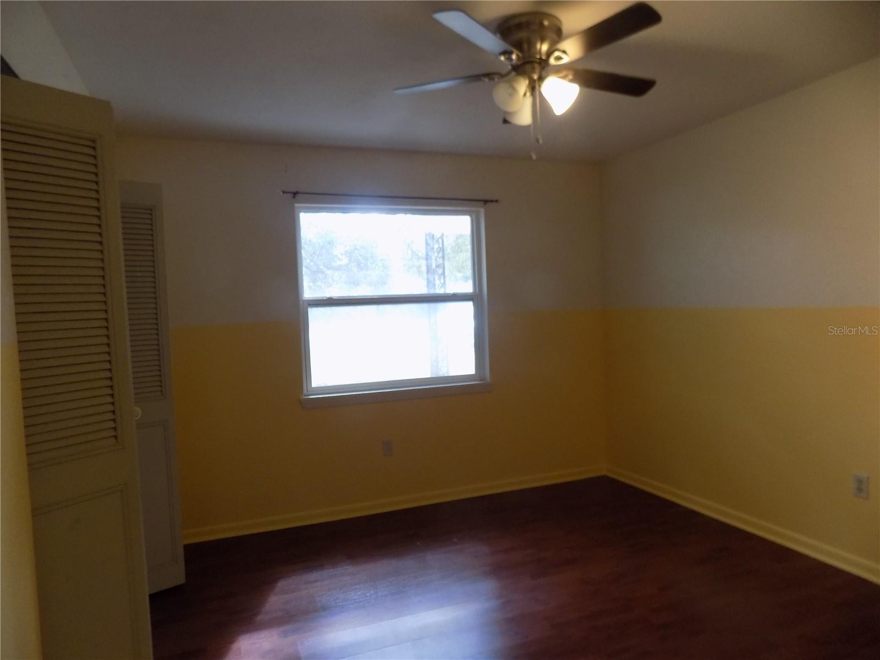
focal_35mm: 23
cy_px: 330
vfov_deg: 58.9
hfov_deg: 73.9
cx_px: 440
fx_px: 585
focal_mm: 4
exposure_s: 1/30
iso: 180
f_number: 3.1
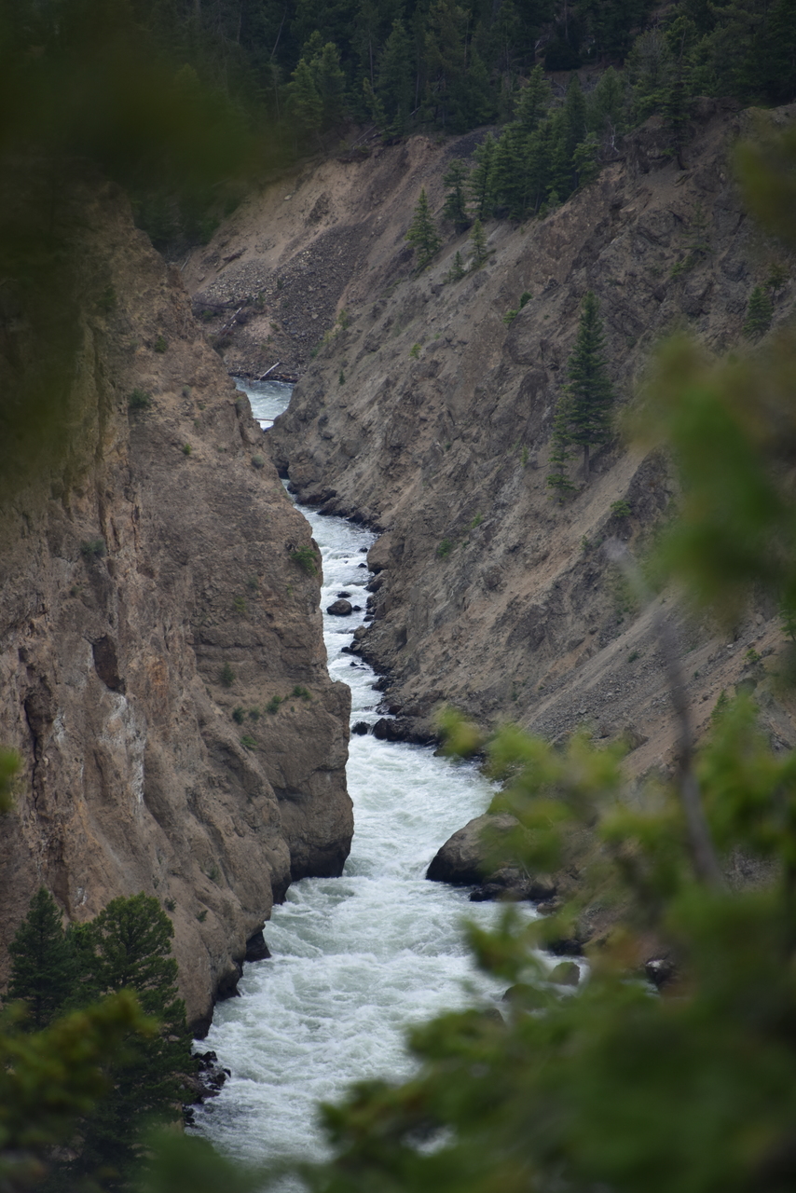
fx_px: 9944
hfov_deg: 4.6
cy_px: 596
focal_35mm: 300
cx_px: 398
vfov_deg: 6.9
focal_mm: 300
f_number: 5.6
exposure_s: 1/640
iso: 320
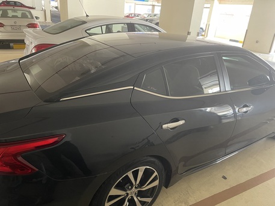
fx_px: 199
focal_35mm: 25
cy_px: 103
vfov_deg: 54.9
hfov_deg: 69.4
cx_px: 138
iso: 500
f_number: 1.6
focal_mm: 5.1
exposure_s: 1/43
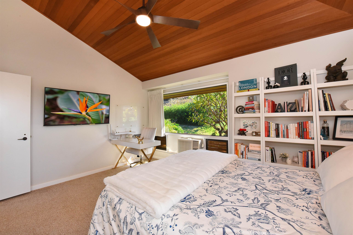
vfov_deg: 81.2
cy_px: 118
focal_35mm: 14
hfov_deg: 104.2
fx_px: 137
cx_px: 176
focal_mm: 14
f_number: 16
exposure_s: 1/60
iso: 640
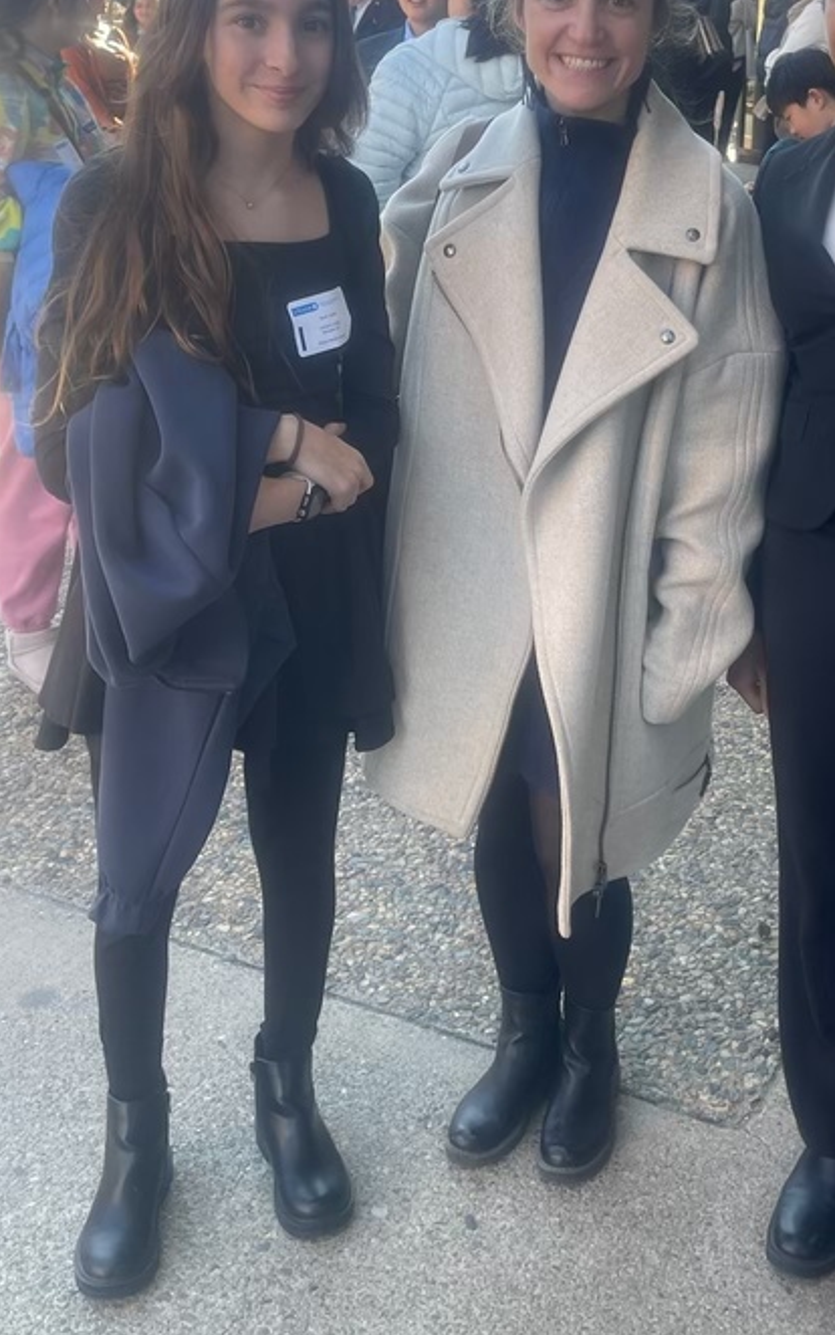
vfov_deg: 47.7
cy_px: 482
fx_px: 1492
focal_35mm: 41
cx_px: 641
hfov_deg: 30.7
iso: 32
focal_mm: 5.1
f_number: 1.6
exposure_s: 1/167
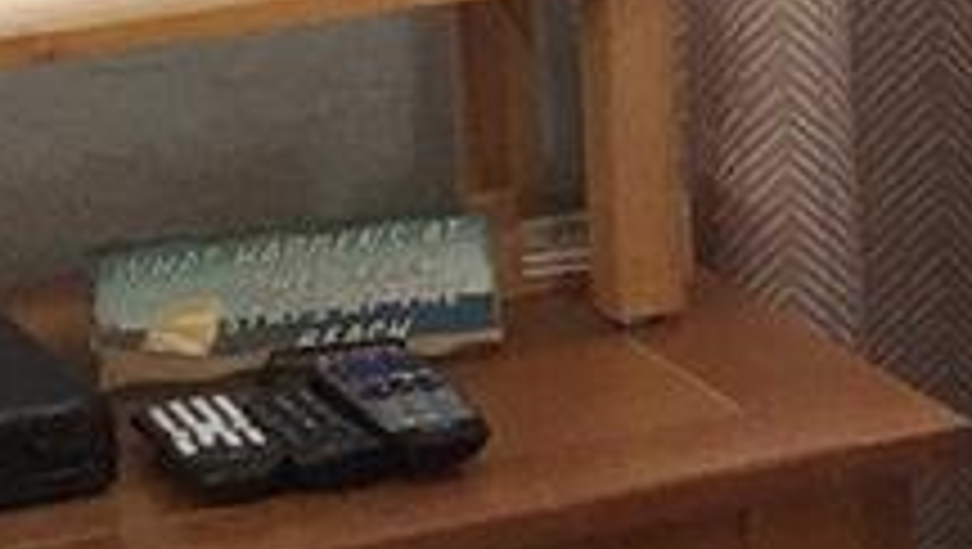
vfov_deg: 5.1
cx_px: 2862
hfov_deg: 8.0
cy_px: -684
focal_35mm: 234
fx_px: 6037
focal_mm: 4.15
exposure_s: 1/120
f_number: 2.2
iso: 40
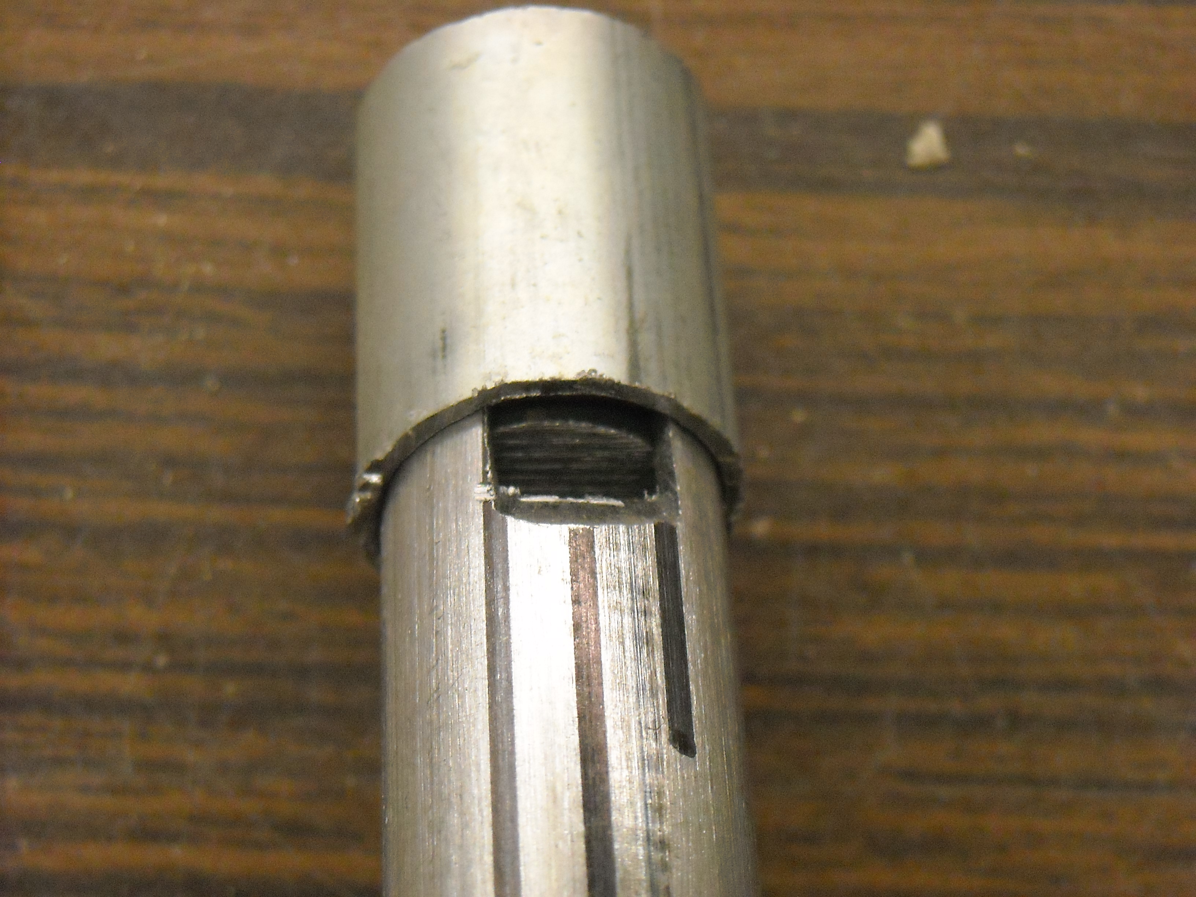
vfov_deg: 14.1
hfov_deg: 18.7
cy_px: 448
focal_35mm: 105
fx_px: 3628
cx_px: 598
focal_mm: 17.1
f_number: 4.7
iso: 800
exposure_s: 1/24
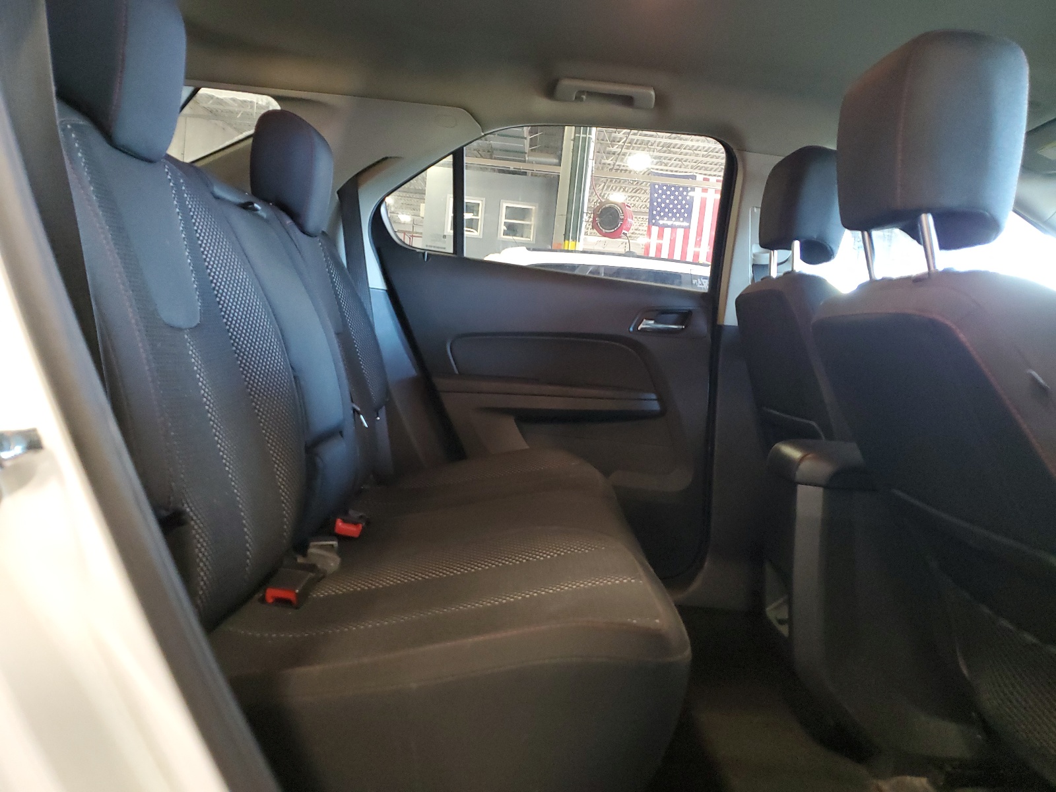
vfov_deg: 53.1
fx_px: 793
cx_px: 528
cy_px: 396
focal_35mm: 26
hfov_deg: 67.3
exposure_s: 1/30
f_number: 1.5
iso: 344
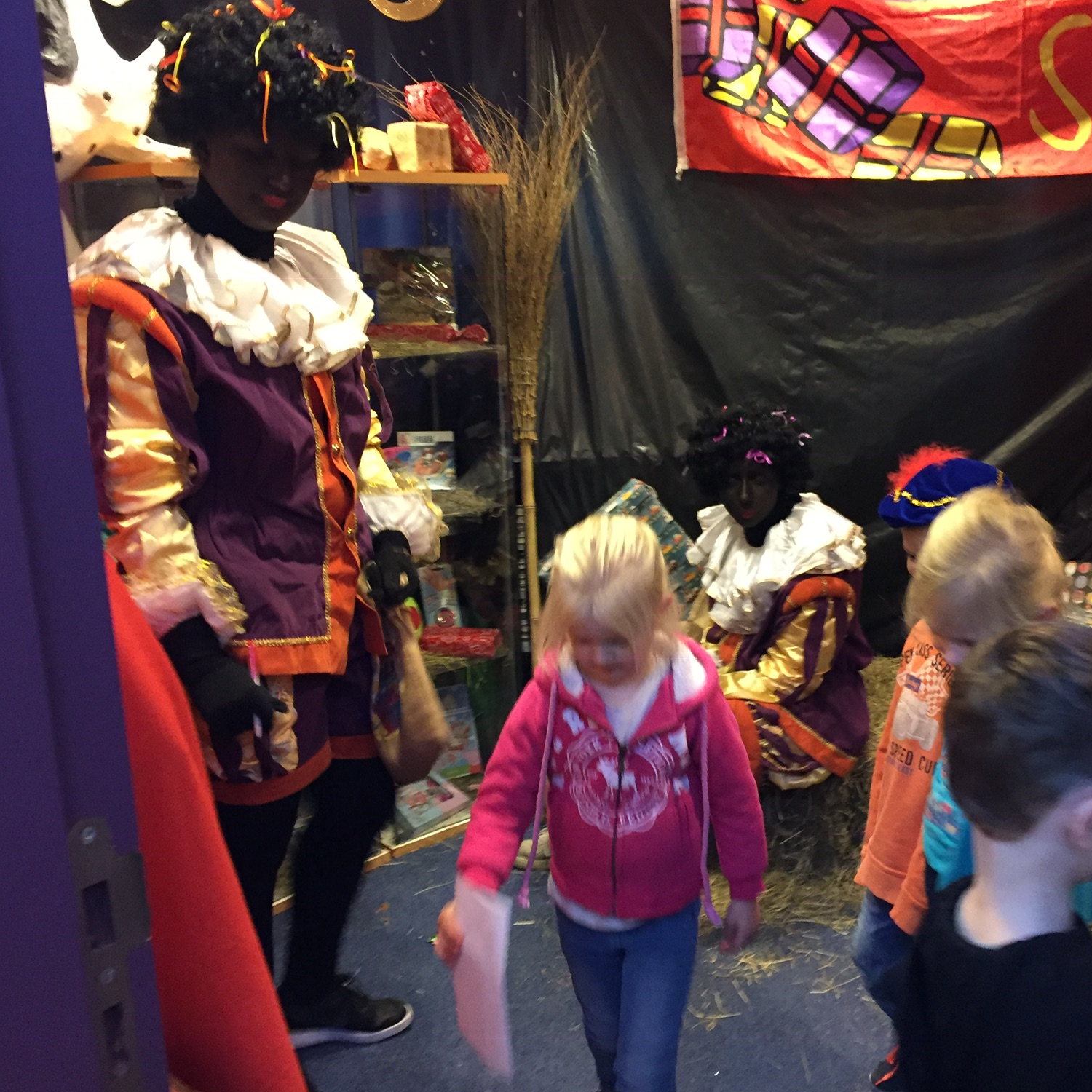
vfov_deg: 47.2
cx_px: 628
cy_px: 547
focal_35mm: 35
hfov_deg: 47.1
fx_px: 1249
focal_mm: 4.15
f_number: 2.2
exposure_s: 1/20
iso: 250
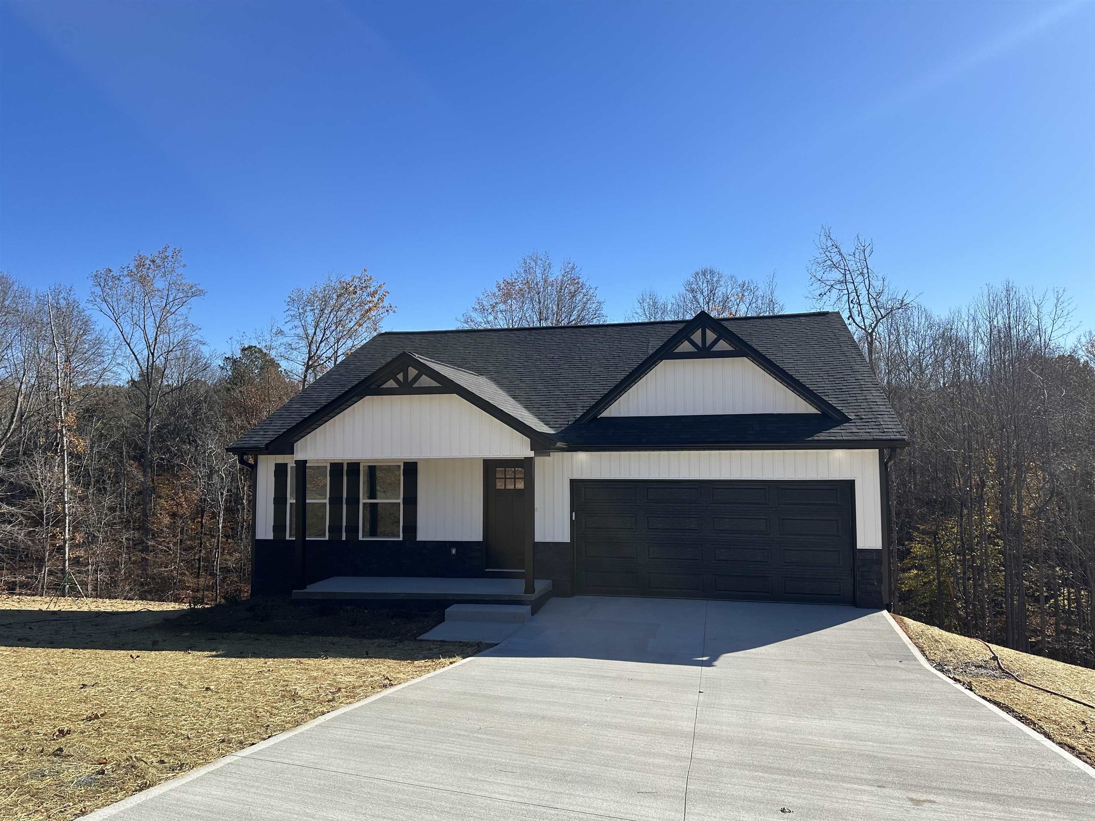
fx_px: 759
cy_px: 410
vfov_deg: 56.8
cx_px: 548
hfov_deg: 71.6
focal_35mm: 24
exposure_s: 1/4348
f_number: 1.78
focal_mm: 6.86
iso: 80
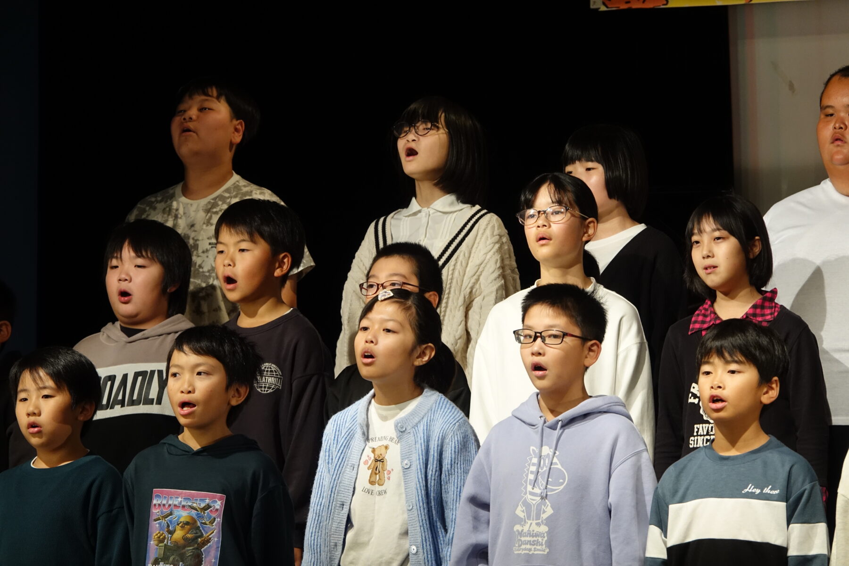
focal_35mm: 266
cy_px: 283
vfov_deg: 5.2
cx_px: 424
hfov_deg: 7.7
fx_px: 6273
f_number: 4
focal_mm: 97.49
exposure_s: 1/80
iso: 640
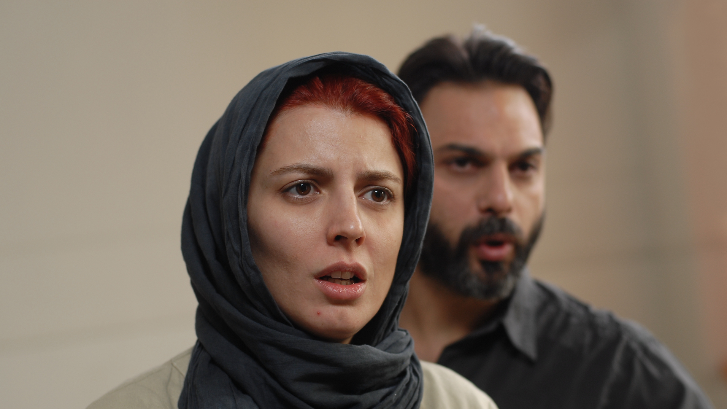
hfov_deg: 26.9
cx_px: 365
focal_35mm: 79
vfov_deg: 15.3
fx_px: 1523
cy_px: 242
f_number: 2.5
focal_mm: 50
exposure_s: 1/80
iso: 200
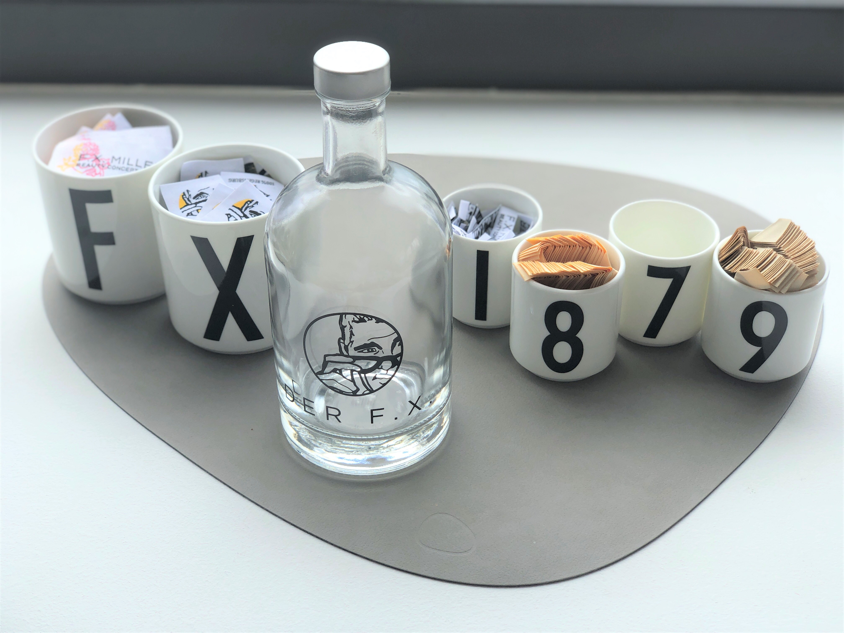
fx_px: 1268
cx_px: 422
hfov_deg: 36.8
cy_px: 316
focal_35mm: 52
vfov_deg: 28.0
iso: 16
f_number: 2.4
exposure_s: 1/289
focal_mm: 6
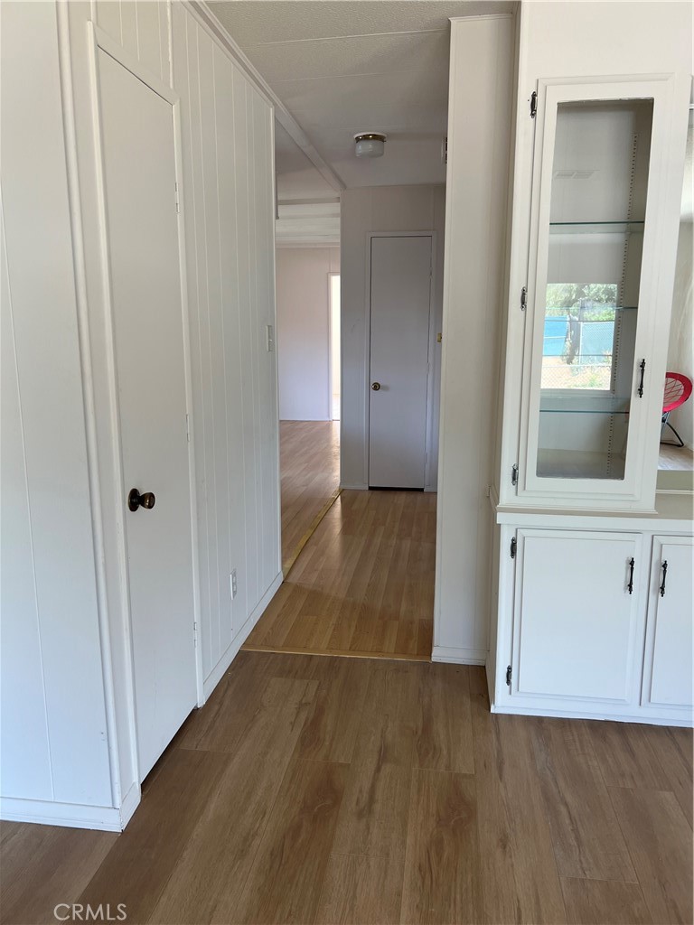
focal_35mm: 26
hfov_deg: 53.1
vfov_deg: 67.3
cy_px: 462
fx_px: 695
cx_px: 347
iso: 80
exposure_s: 1/121
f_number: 1.5
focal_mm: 5.7
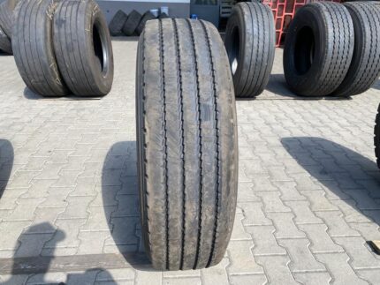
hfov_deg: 67.3
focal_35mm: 26
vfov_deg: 53.1
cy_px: 142
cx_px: 190
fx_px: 286
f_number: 1.8
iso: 32
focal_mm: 4.25
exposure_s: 1/1124
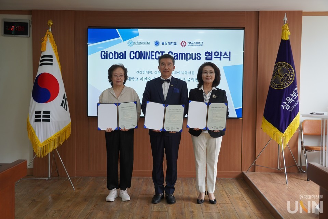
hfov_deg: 51.9
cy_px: 110
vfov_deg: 35.9
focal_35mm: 37
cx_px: 164
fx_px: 337
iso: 500
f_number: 4
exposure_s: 1/160
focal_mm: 37
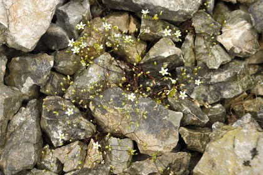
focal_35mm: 70
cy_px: 88
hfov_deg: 28.8
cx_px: 132
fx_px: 511
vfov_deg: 19.5
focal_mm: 70
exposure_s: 1/125
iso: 200
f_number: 9
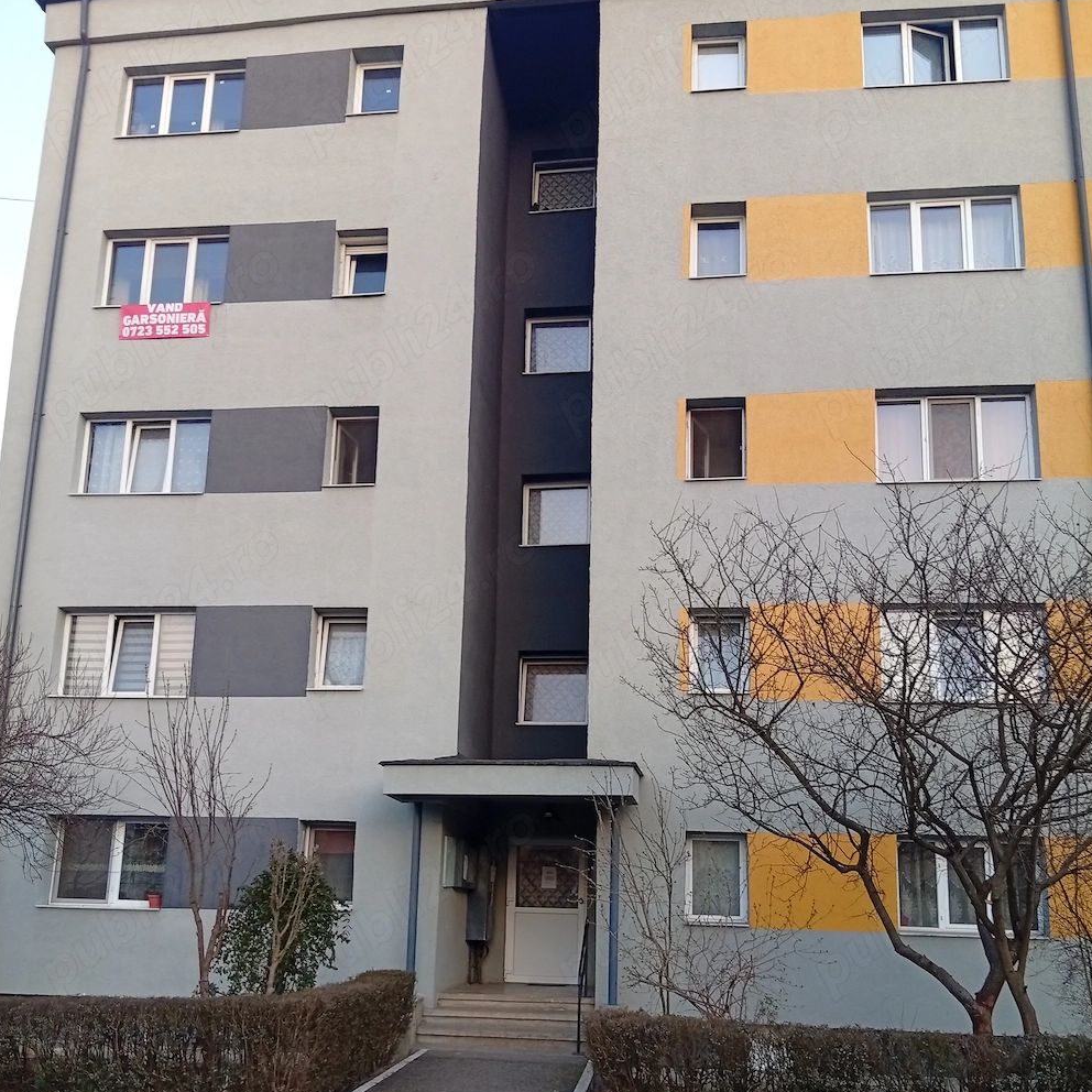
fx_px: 1142
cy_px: 676
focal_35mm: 32
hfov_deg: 51.1
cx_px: 546
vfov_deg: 50.6
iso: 52
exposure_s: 1/50
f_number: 1.8
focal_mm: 3.84
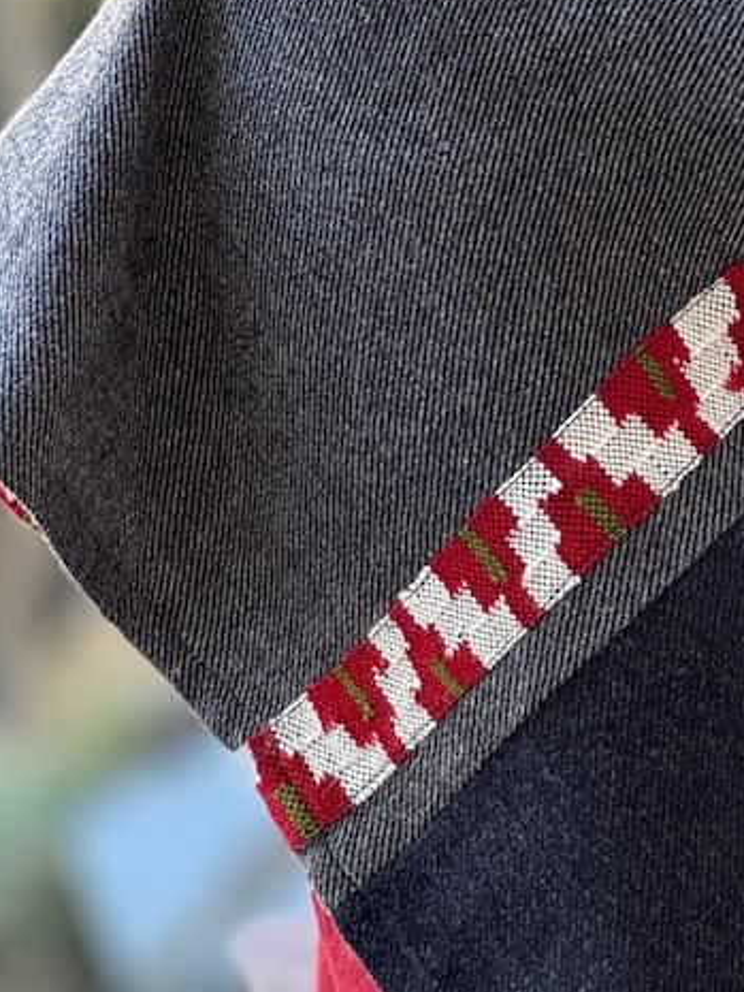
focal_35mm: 212
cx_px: 1004
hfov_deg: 6.9
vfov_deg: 9.3
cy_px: -49
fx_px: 6073
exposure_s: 1/99
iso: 160
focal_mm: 9
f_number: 2.8
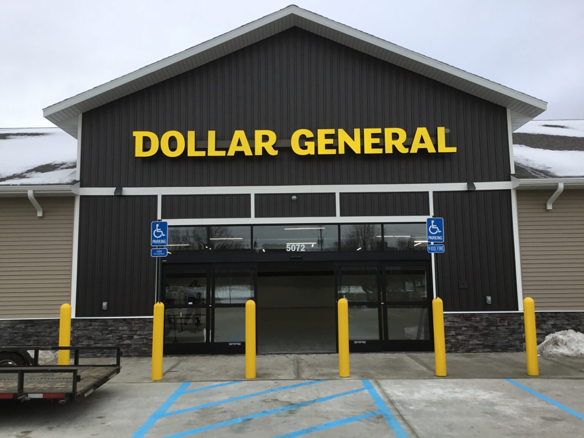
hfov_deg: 58.4
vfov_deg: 45.4
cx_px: 292
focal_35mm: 31
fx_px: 523
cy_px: 219
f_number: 2.4
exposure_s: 1/158
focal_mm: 3.3
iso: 25
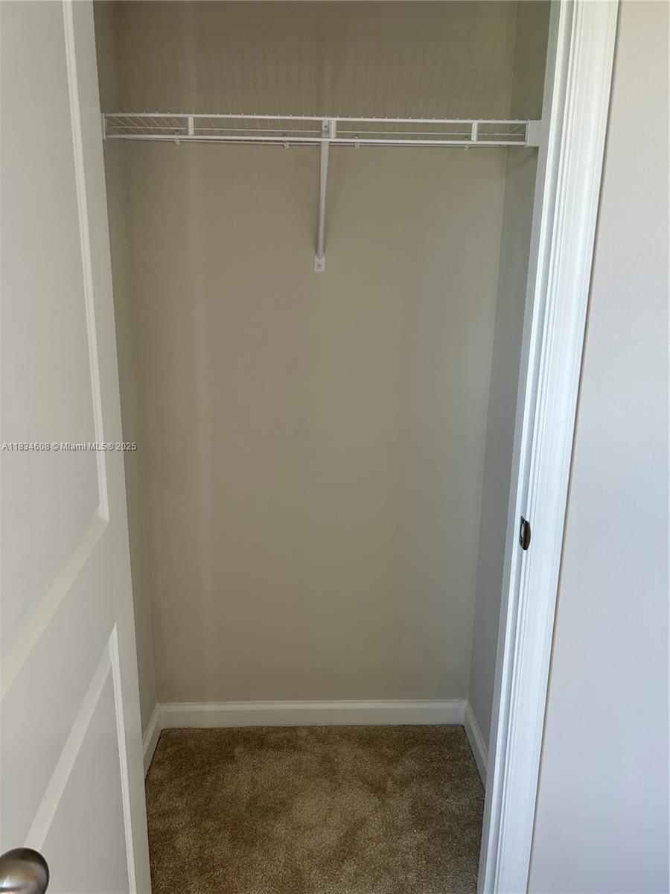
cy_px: 447
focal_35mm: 26
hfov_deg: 53.1
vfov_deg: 67.3
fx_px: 671
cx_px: 335
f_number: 1.5
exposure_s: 1/120
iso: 50
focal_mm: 5.7
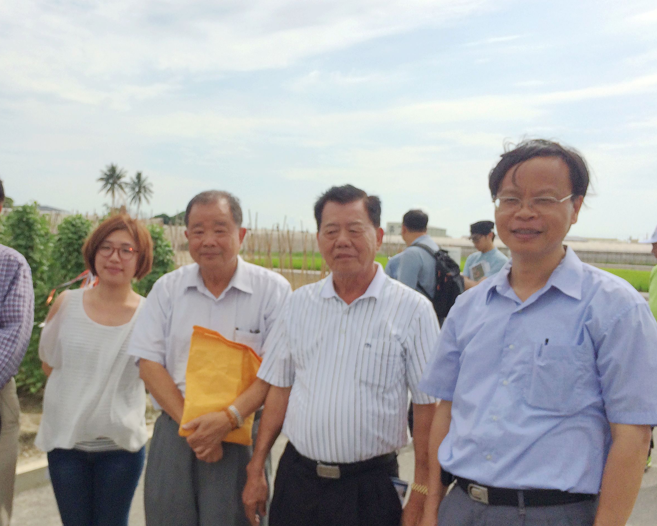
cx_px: 223
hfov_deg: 46.2
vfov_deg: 38.1
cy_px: 304
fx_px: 758
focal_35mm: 39
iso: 32
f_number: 2.2
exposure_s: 1/3731
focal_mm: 4.15
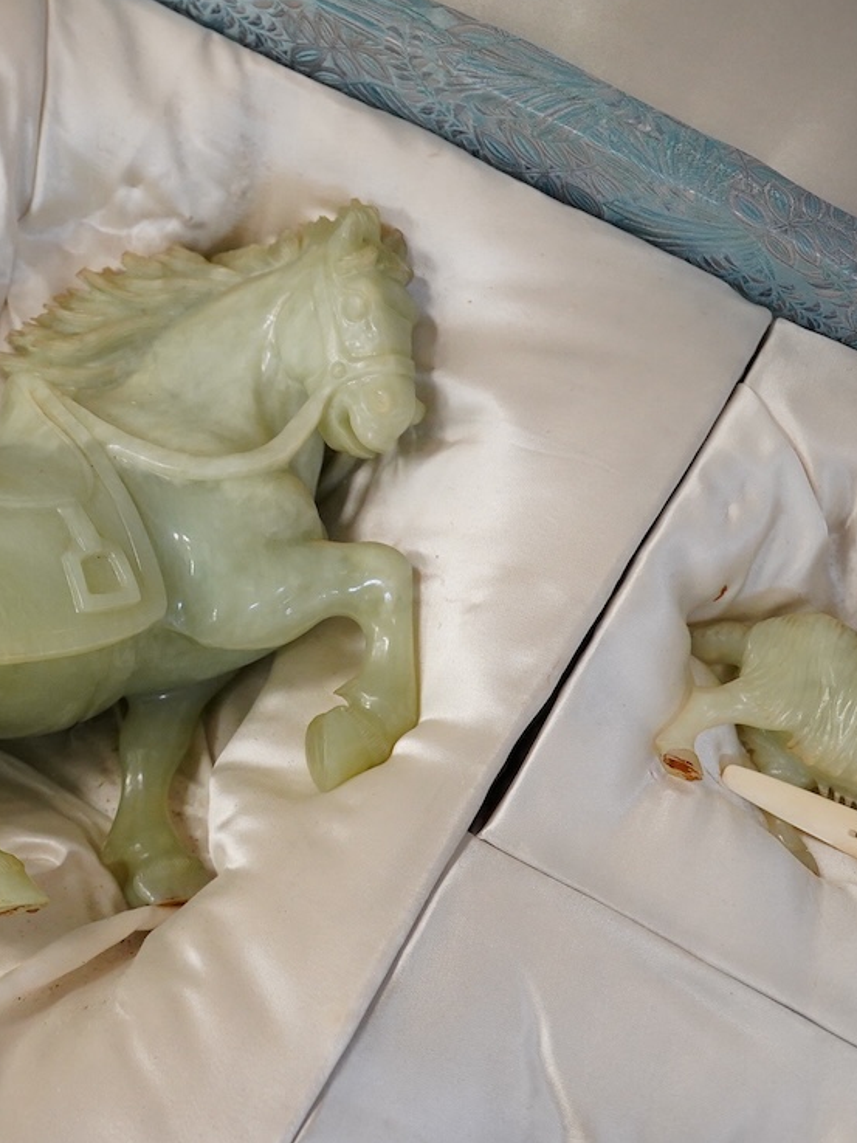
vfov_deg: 29.4
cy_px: 574
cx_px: 4
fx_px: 2178
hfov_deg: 21.5
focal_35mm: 66
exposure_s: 1/160
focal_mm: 30
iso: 2500
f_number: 8
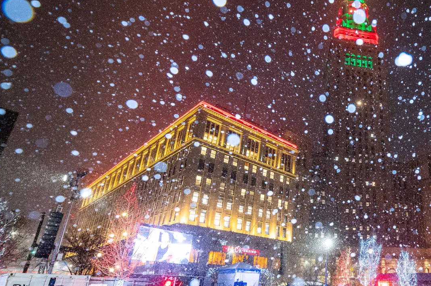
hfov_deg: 64.2
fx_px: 299
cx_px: 354
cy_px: 183
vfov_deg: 50.6
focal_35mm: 25
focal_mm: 14
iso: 5000
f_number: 2.8
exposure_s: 1/200
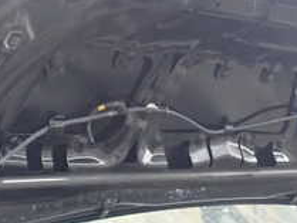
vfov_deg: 17.0
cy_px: 33
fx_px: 738
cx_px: 125
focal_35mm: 86
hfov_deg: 22.7
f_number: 2.3
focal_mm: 5.4
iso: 400
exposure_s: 1/30
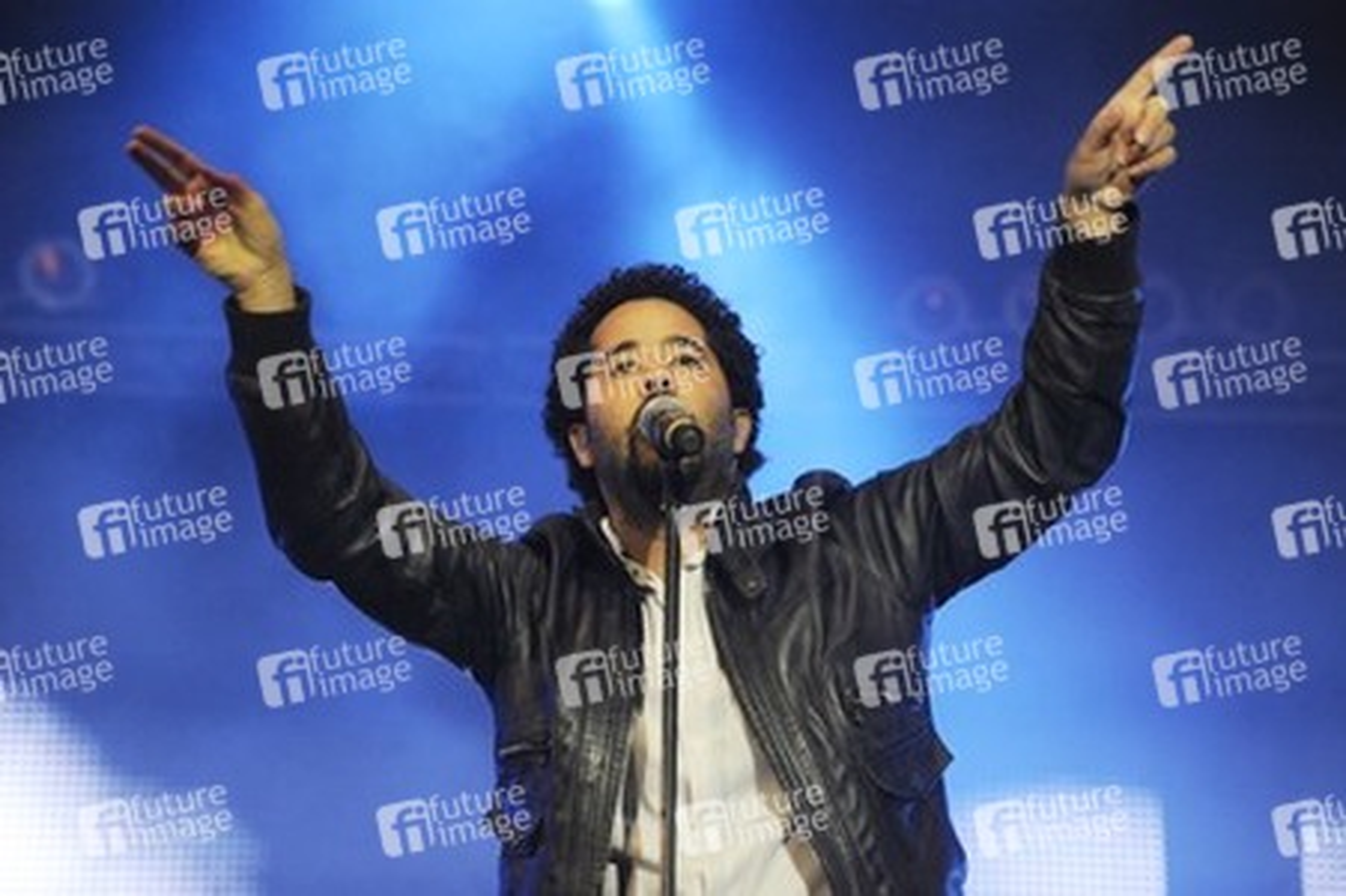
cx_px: 673
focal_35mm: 135
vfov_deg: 10.1
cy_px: 448
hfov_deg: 15.2
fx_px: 5044
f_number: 7.1
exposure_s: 1/250
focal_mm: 135
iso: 3200
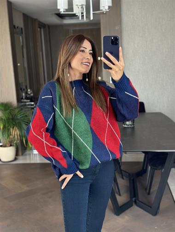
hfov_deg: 30.3
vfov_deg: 39.6
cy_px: 116
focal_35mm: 48
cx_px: 88
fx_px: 323
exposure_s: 1/104
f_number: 1.78
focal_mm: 6.86
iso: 125
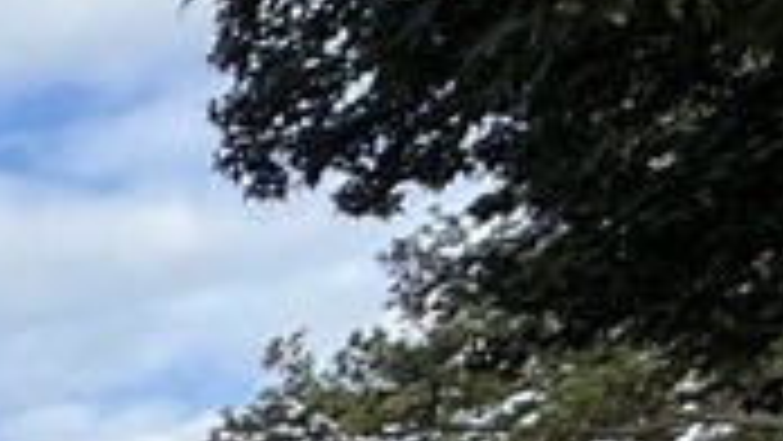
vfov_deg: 10.6
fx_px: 1869
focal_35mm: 90
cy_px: 1197
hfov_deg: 13.5
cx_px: -1269
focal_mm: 2.22
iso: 64
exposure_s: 1/853
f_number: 2.2
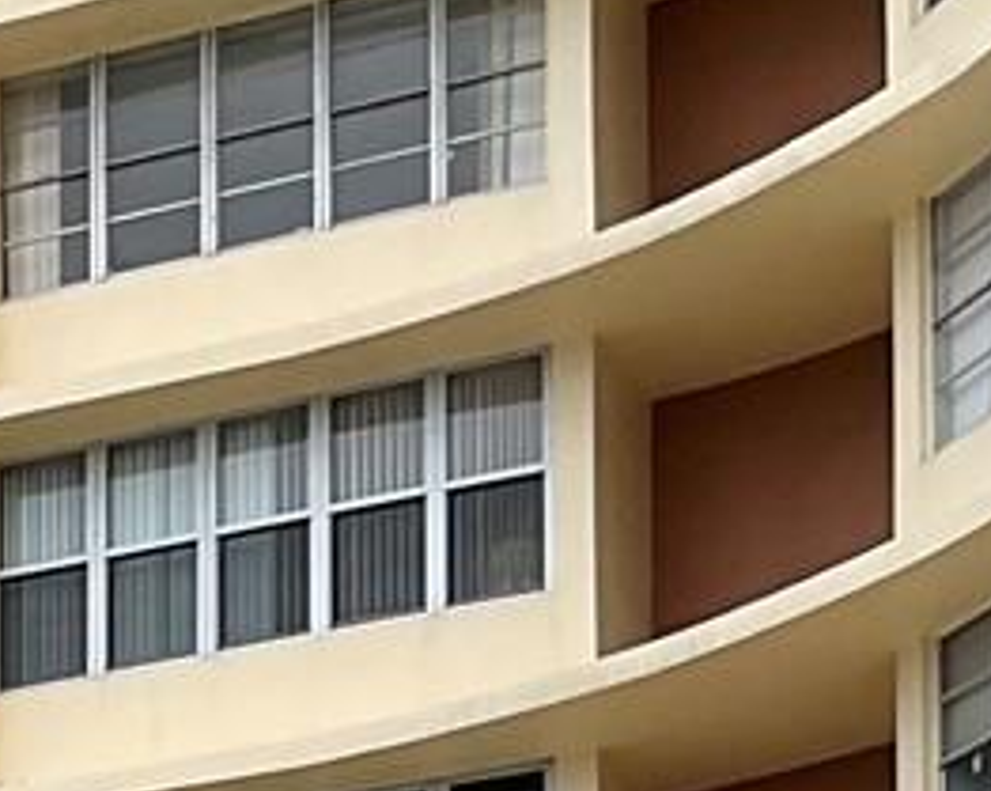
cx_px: -480
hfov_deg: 10.8
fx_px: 5068
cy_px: 1983
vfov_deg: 8.1
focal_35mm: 173
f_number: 1.8
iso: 16
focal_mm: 3
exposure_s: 1/156
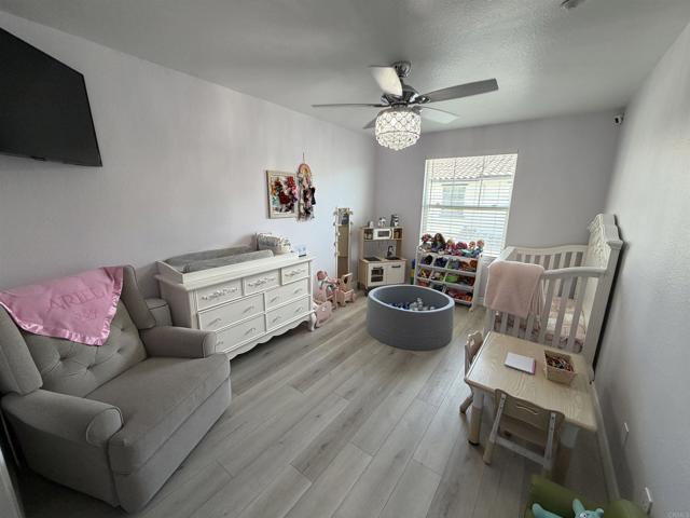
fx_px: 279
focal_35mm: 14
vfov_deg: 85.7
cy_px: 259
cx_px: 345
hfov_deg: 102.1
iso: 200
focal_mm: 2.22
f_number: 2.2
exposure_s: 1/120
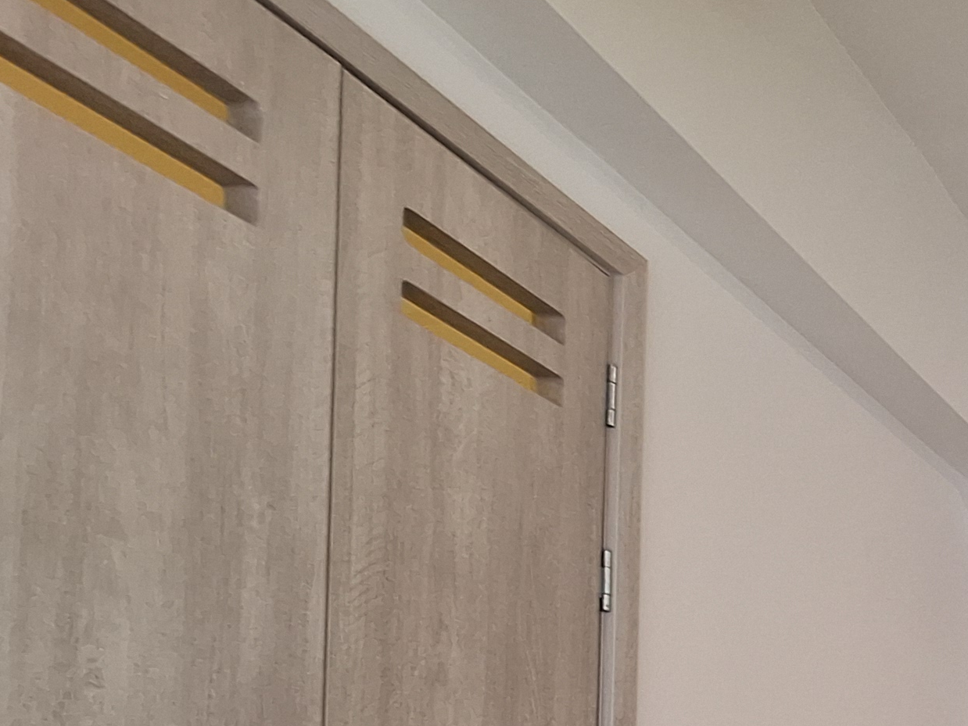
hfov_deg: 27.6
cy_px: 945
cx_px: 1500
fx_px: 1175
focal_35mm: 42
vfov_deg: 28.3
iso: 80
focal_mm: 1.74
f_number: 2.2
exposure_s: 1/40
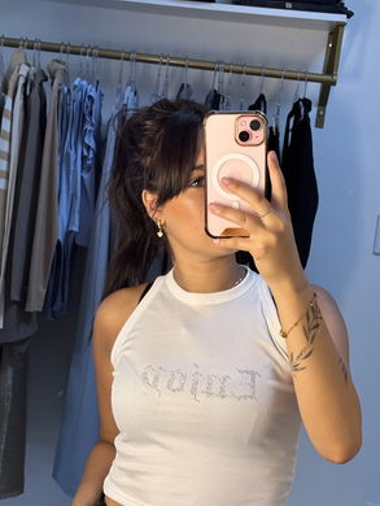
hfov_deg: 20.7
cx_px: 240
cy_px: 335
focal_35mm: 71
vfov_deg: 27.2
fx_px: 1038
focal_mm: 5.96
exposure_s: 1/100
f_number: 1.6
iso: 32
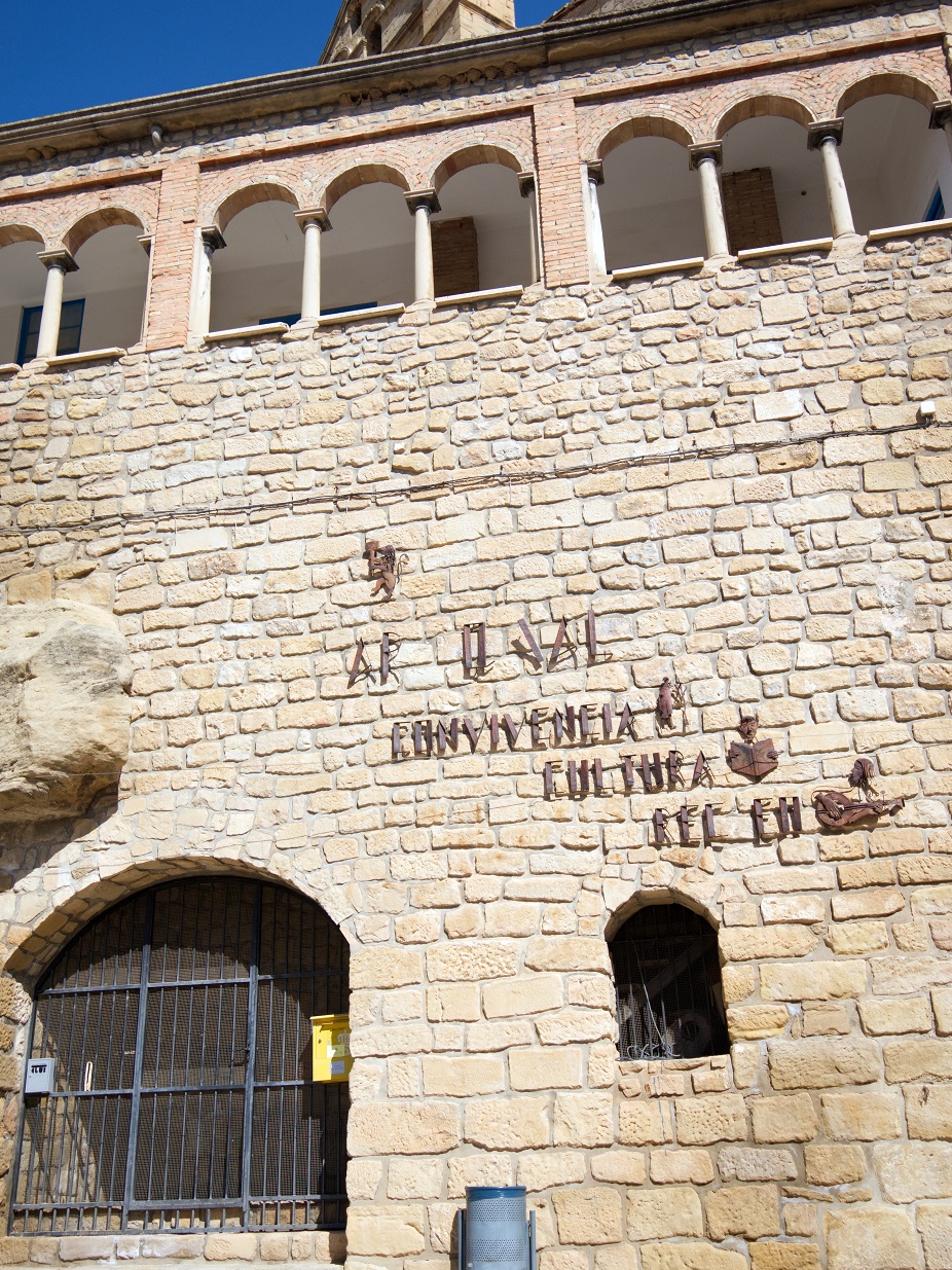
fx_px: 1284
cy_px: 624
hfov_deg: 40.7
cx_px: 475
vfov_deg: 52.6
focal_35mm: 35
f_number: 6.3
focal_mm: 20
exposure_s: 1/1600
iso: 100
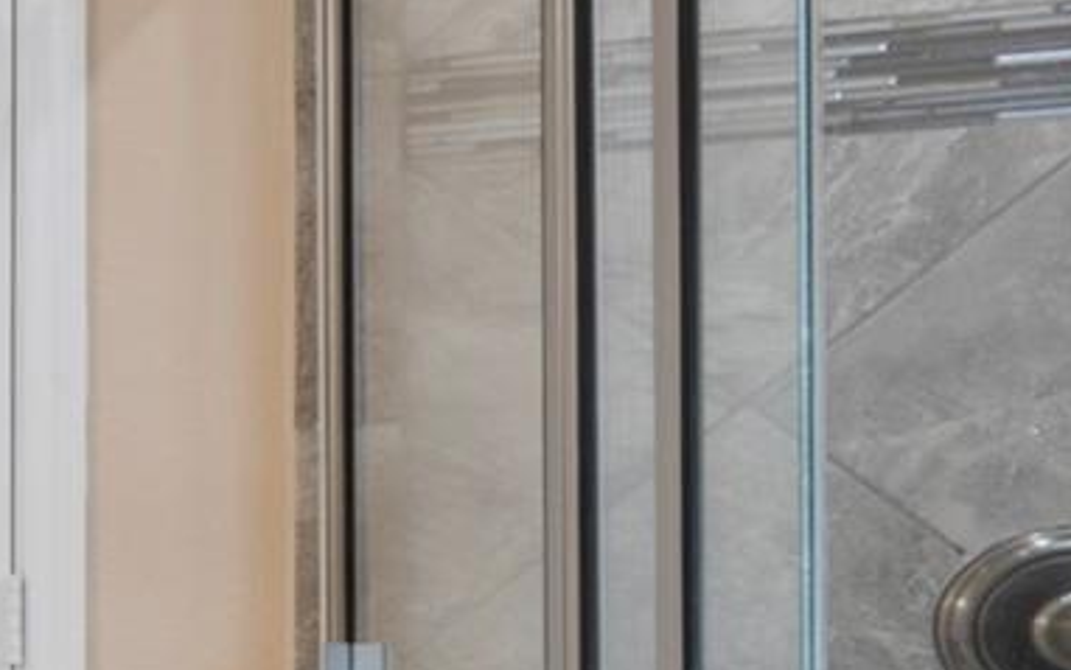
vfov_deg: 18.2
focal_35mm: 71
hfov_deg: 16.2
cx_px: -1365
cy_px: 537
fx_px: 2073
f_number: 9
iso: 250
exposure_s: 2
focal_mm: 13
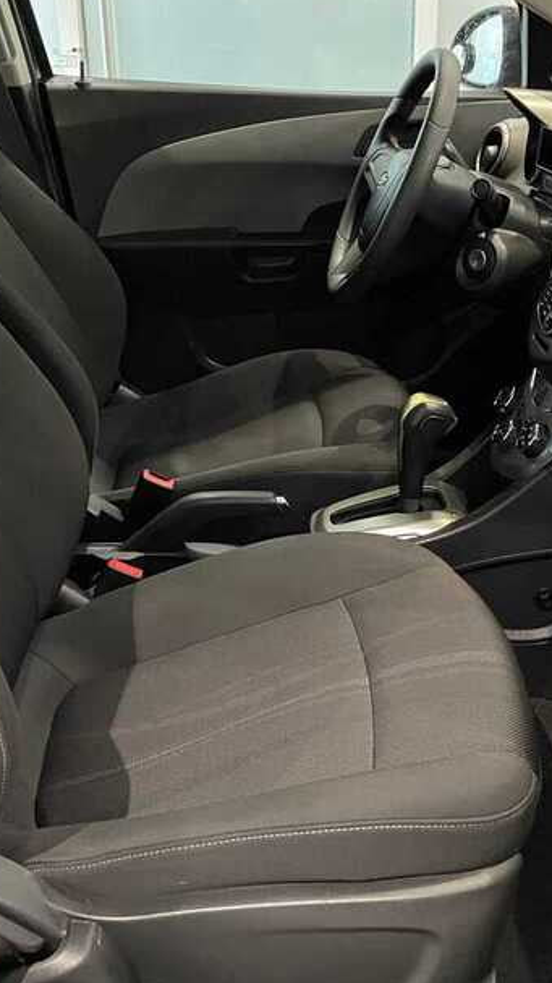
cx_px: 264
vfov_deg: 48.3
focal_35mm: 42
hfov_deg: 28.3
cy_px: 448
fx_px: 1094
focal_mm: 4.2
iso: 640
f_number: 1.6
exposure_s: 1/25
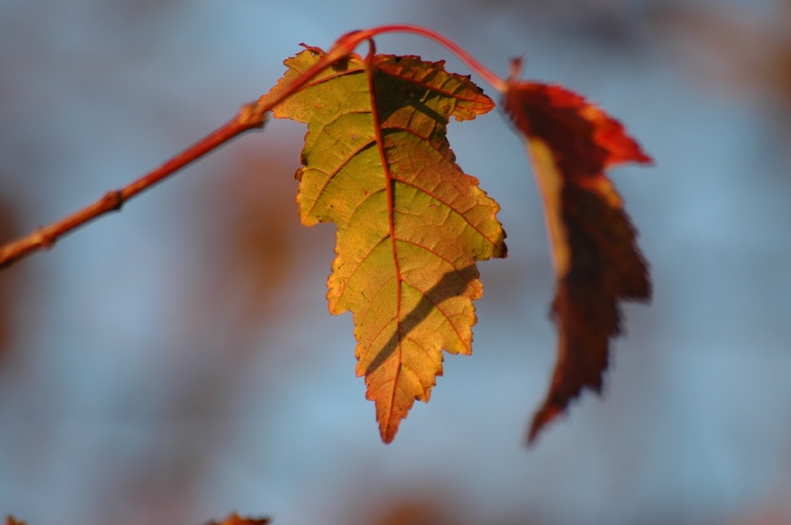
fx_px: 9876
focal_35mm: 450
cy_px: 262
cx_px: 396
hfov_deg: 4.6
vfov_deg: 3.0
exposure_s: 1/125
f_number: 5.6
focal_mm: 300
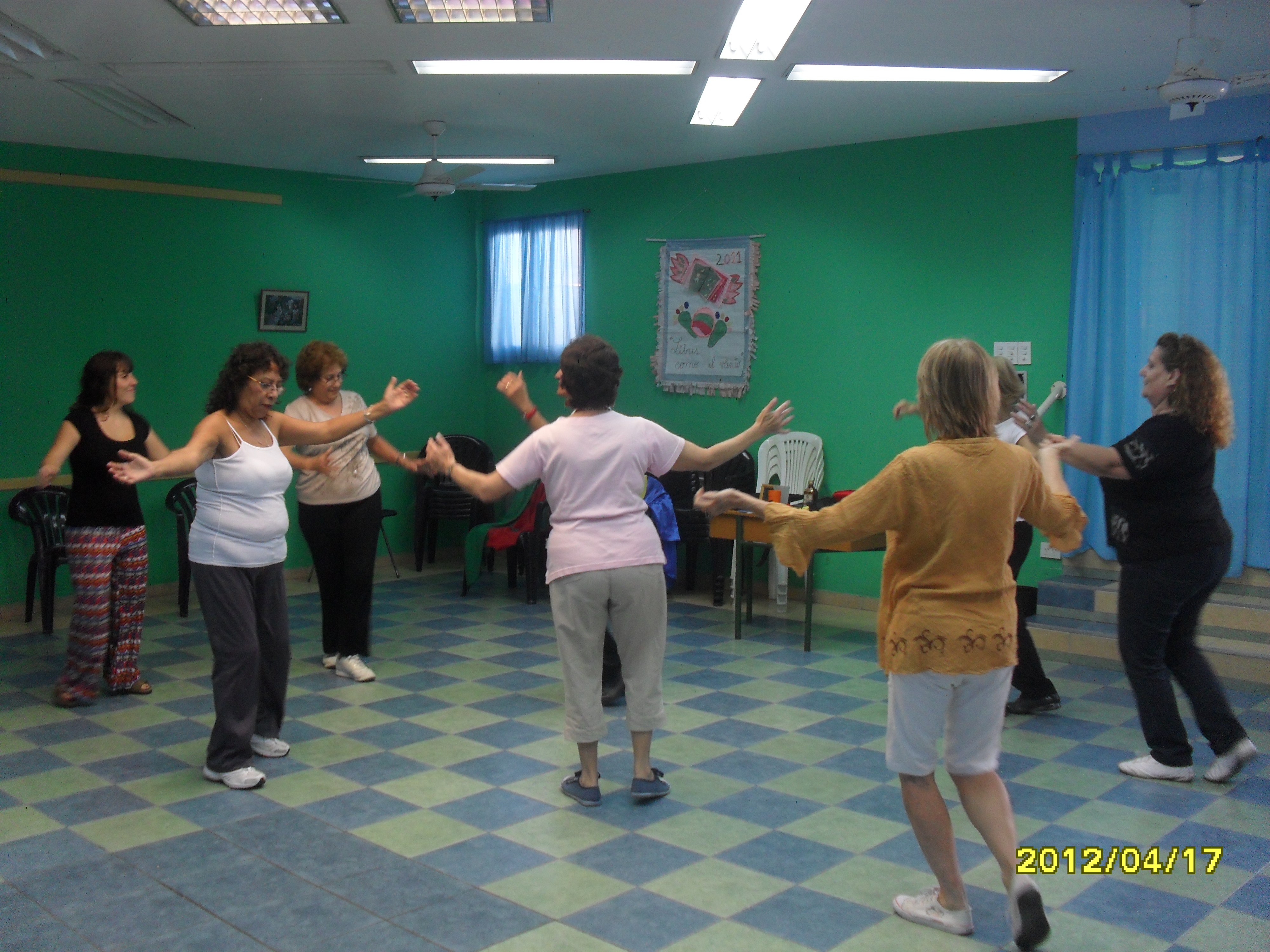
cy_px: 476
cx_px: 635
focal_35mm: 35
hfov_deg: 52.6
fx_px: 1284
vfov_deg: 40.7
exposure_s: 1/45
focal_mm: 6.3
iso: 120
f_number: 3.2
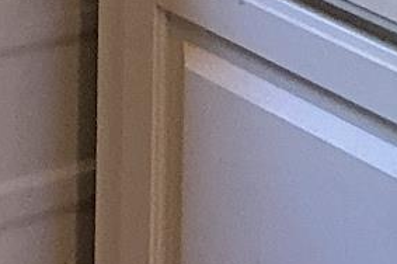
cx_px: -205
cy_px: -570
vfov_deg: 6.0
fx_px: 2324
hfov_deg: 9.5
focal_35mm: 211
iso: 160
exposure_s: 1/60
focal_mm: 3
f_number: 1.8
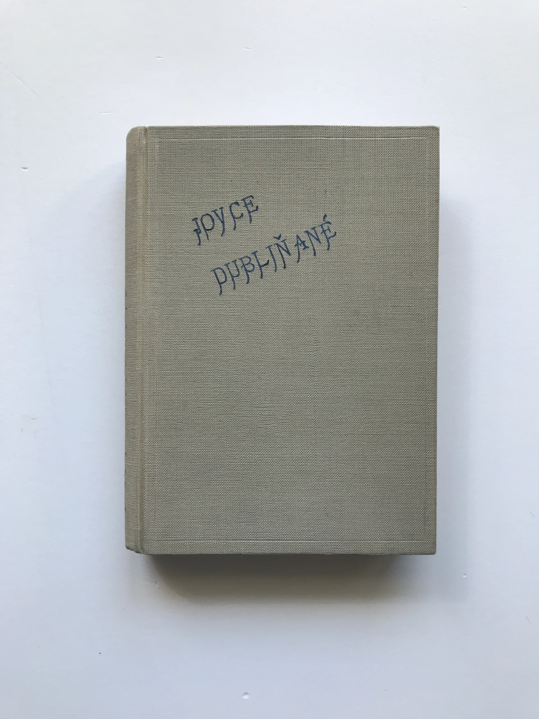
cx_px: 270
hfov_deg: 49.7
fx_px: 581
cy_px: 360
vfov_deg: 63.4
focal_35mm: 28
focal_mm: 3.99
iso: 32
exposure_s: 1/100
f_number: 1.8
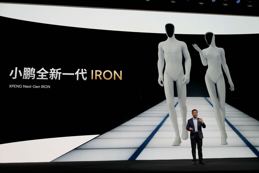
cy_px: 86
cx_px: 130
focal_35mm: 35
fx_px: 252
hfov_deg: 54.4
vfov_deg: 37.8
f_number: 4
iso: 320
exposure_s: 1/125
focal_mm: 35
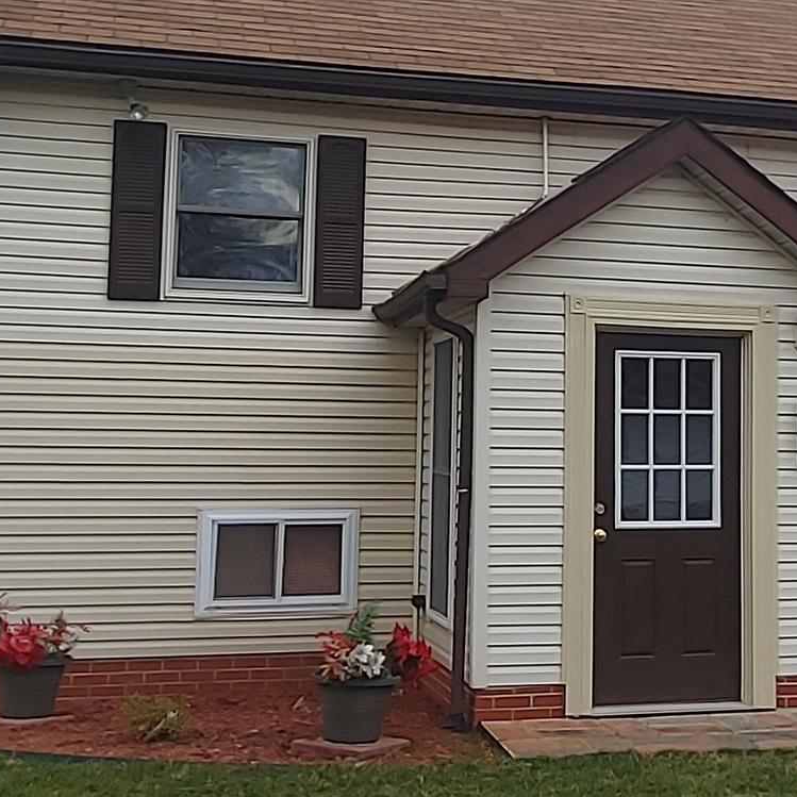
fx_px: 1511
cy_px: 287
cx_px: 638
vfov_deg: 29.4
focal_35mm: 58
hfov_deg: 28.9
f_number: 2.2
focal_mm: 1.6
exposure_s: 1/781
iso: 50
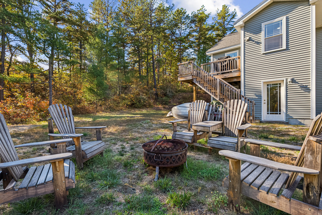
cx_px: 161
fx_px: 166
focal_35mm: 18
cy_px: 108
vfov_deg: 66.0
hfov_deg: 88.4
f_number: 7.1
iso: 320
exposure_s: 1/200
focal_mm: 18.5
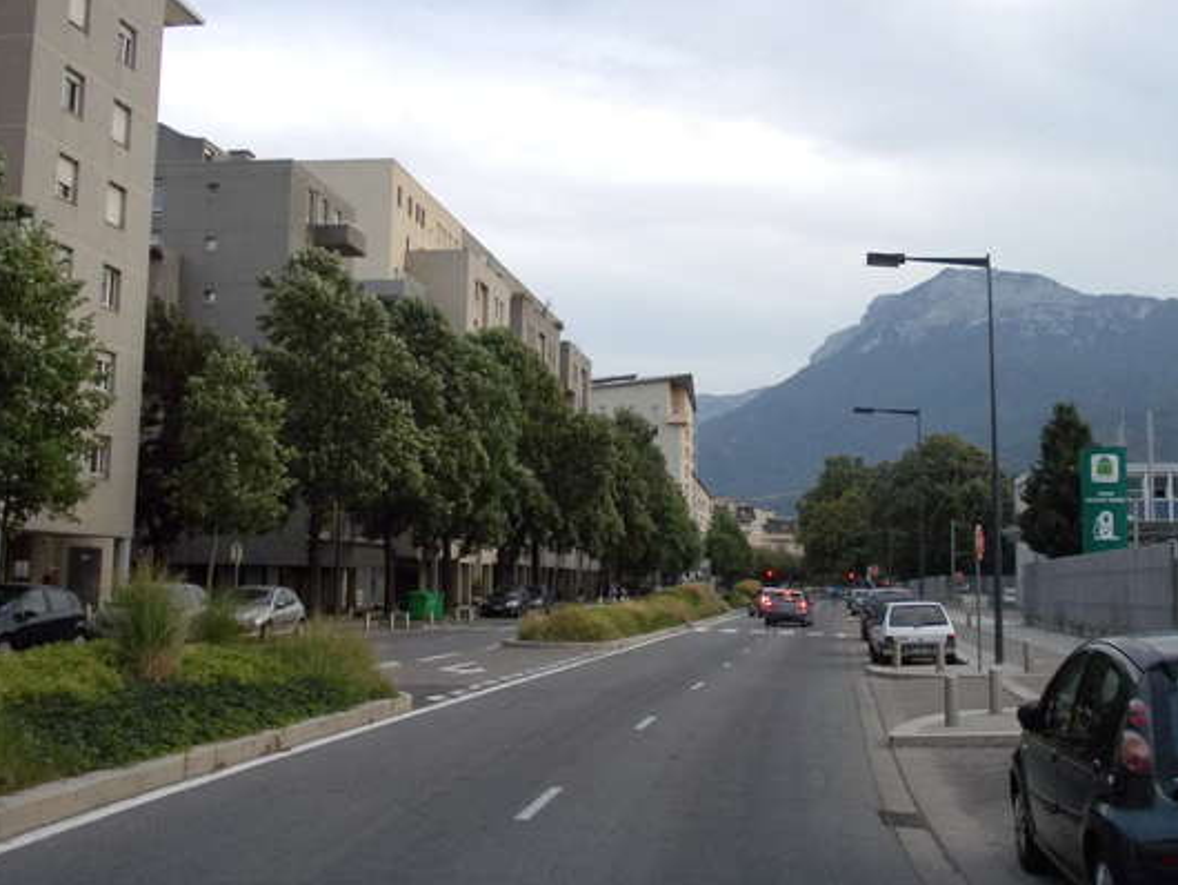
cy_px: 409
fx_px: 1464
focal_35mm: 43
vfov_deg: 33.6
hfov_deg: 43.8
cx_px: 656
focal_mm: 5.3
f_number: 3.1
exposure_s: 1/250
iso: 140
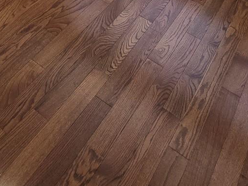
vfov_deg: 19.6
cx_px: 29
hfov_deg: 34.9
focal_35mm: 52
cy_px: -161
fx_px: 373
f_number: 2.2
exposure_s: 1/60
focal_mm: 2.2
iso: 80
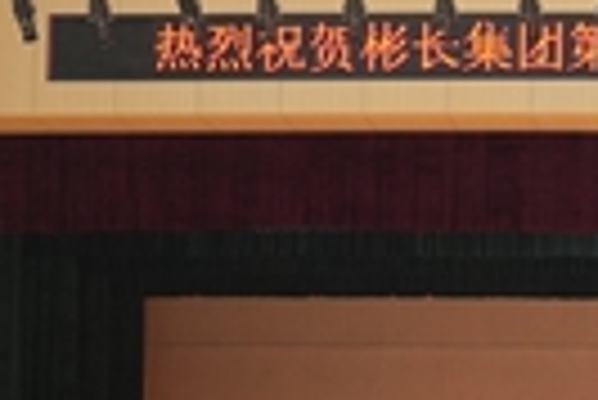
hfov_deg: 15.1
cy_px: 748
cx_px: 854
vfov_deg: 10.1
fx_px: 2112
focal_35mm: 127
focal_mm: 26
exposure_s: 1/125
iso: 1600
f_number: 3.5
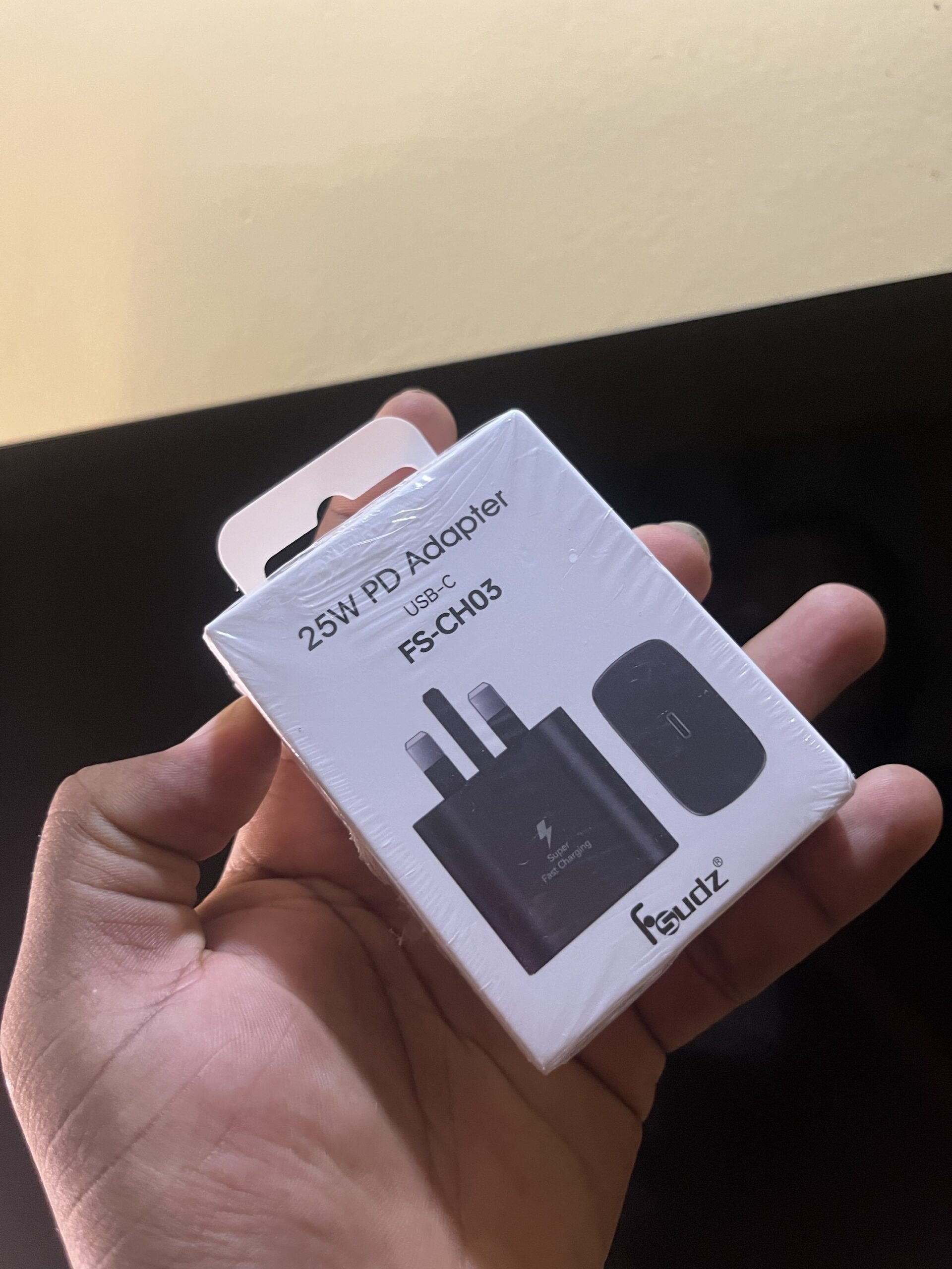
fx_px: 953
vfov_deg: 67.3
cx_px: 476
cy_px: 634
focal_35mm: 26
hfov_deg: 53.1
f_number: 1.6
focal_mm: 5.1
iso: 400
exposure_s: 1/50
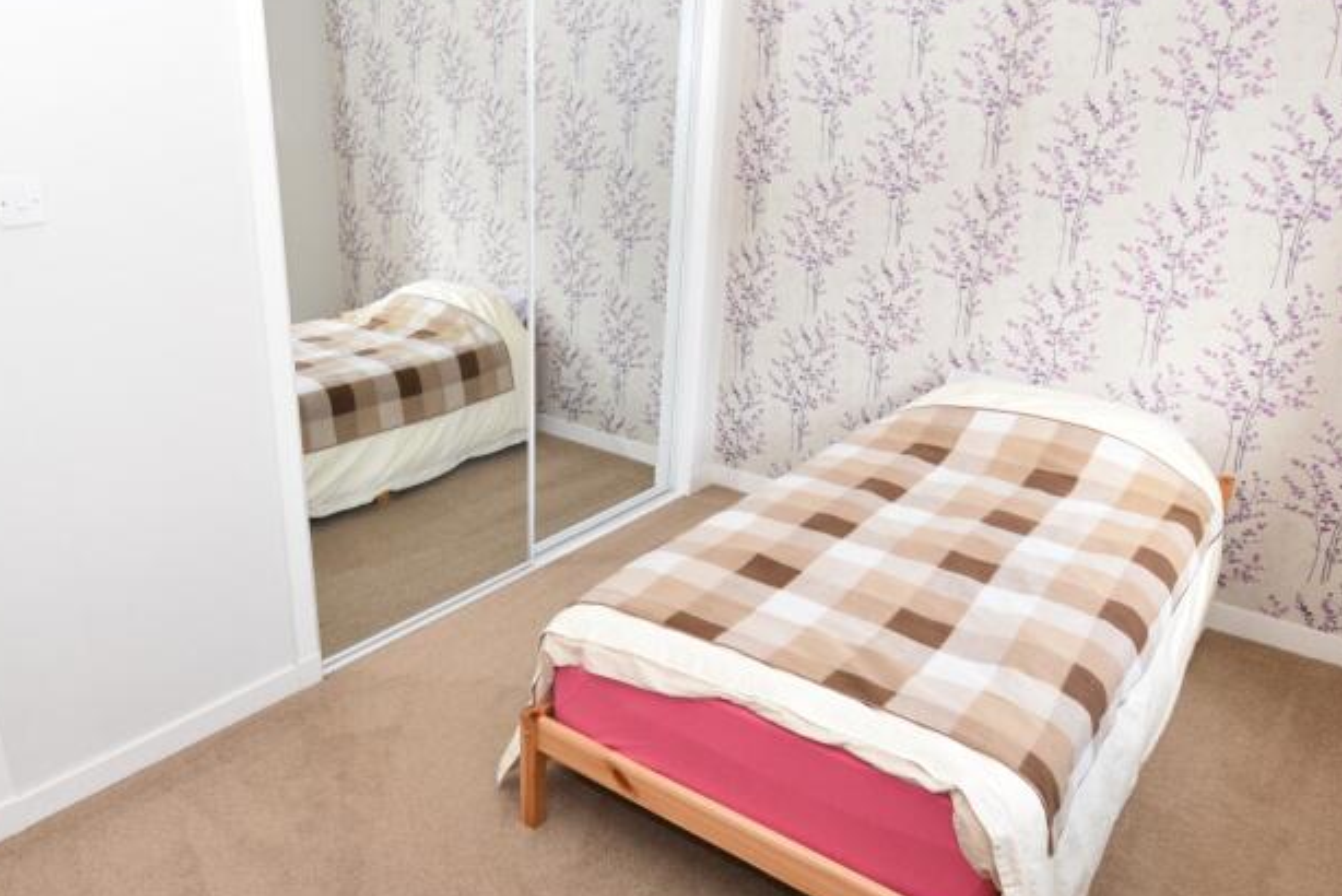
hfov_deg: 70.2
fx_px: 932
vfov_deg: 51.3
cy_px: 475
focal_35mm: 25
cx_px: 494
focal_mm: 10
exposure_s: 1/100
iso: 800
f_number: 5
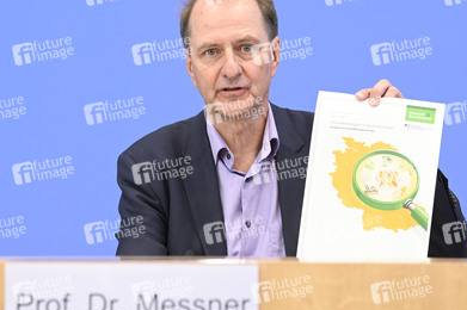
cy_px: 141
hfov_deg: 19.3
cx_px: 250
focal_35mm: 106
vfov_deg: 12.9
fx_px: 1374
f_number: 5
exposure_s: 1/400
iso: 3200
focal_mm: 92
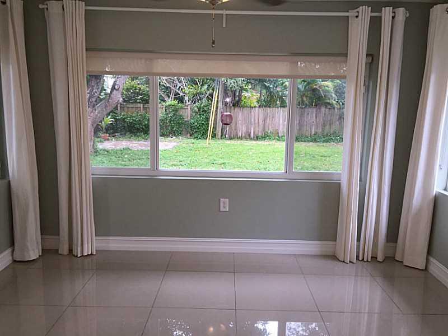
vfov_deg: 48.2
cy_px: 168
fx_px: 375
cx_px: 224
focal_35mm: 29
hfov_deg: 61.7
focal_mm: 4.15
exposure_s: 1/30
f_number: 2.2
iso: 40
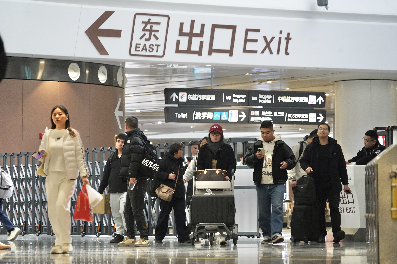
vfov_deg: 7.4
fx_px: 2027
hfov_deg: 11.2
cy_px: 132
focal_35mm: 184
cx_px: 198
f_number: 6.3
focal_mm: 184
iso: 4000
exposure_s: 1/125
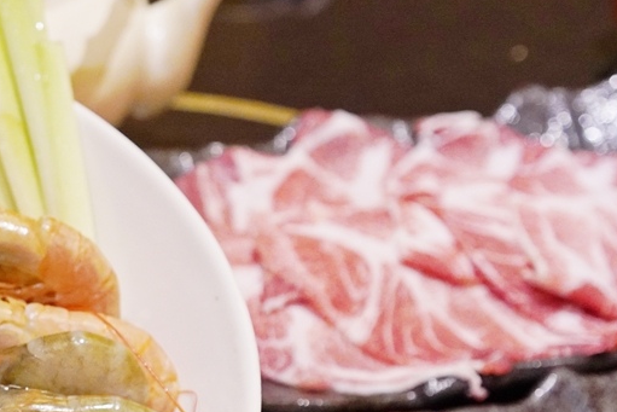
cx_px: -94
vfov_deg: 11.7
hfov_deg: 16.9
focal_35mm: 116
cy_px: 370
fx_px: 1992
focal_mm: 33
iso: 1600
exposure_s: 1/160
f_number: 2.5
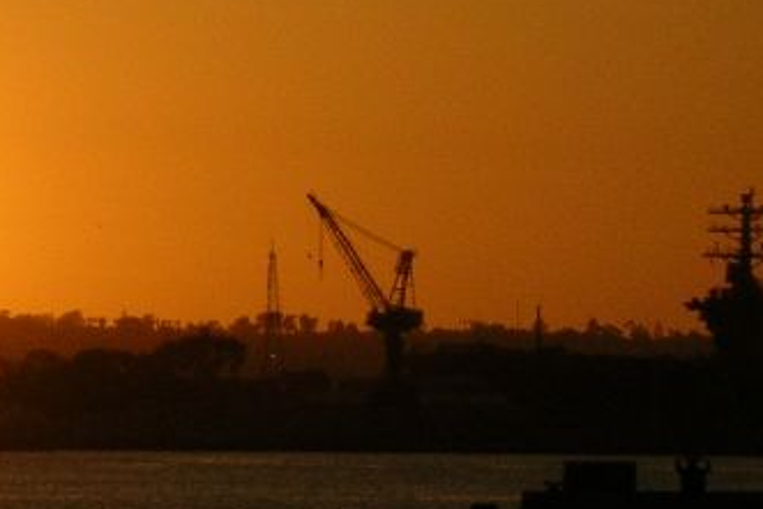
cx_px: -424
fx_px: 7993
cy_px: 198
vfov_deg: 3.7
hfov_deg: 5.4
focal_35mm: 377
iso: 50
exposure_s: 1/824
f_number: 4.9
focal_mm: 17.4
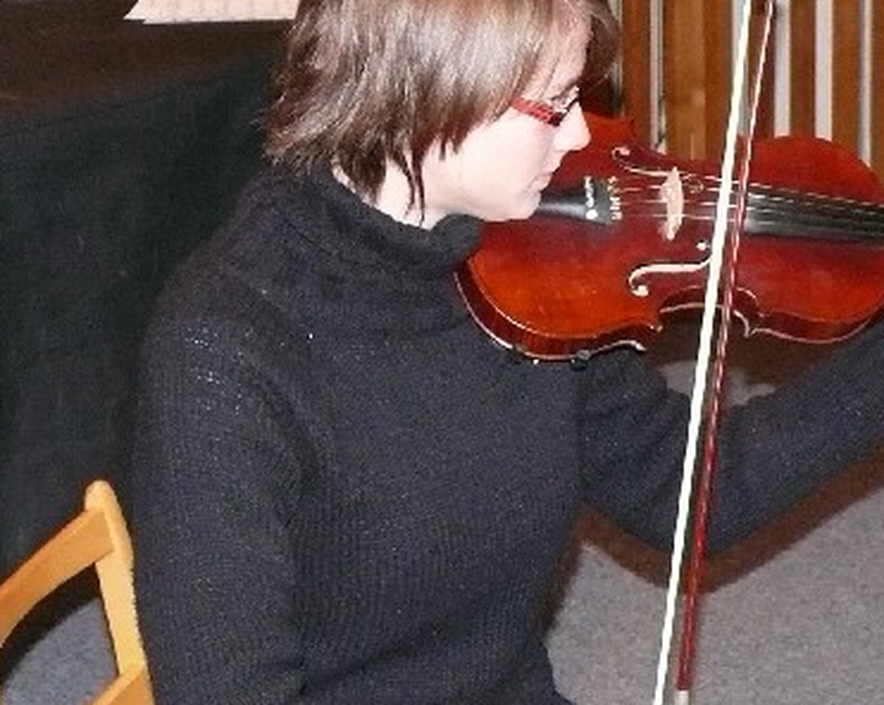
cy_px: 262
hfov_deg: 16.1
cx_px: 810
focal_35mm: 118
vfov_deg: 13.0
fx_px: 3084
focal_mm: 9.7
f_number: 3.2
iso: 400
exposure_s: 1/30
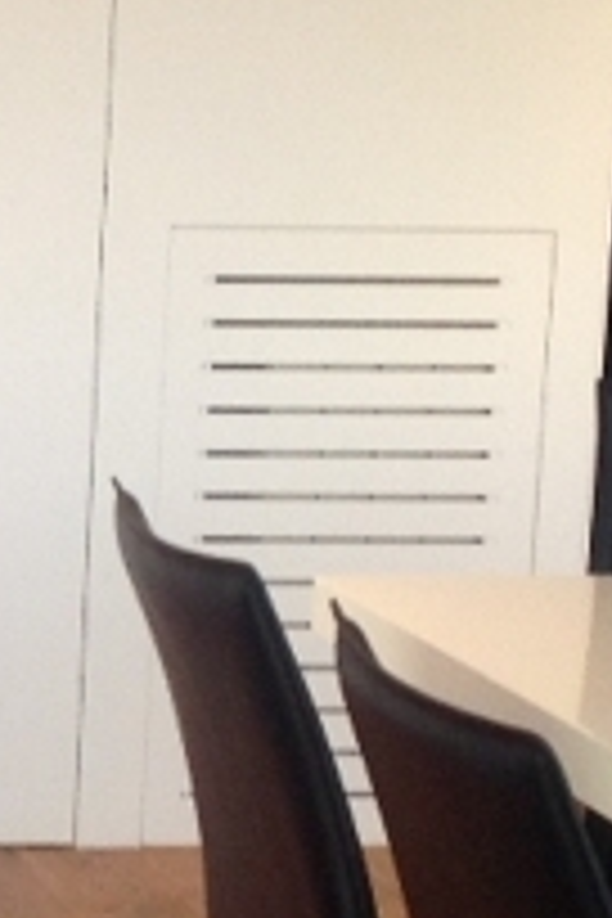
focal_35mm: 160
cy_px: 544
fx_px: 4080
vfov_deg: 12.8
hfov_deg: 8.4
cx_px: -328
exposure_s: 1/30
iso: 64
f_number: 2.4
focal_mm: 4.28
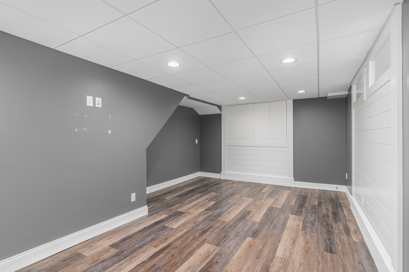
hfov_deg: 90.0
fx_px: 204
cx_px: 204
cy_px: 136
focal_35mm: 18
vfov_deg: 67.4
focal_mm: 18
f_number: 7.1
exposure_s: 1/320
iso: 640
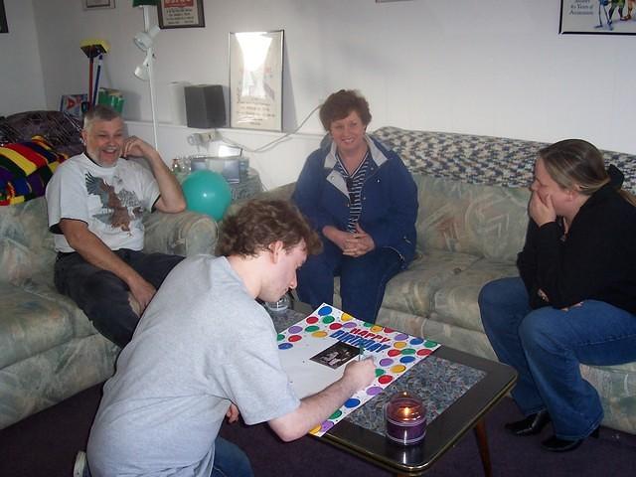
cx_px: 318
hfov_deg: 50.1
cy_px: 238
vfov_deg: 38.7
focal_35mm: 37
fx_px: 680
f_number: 2.8
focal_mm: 5.6
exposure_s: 1/60
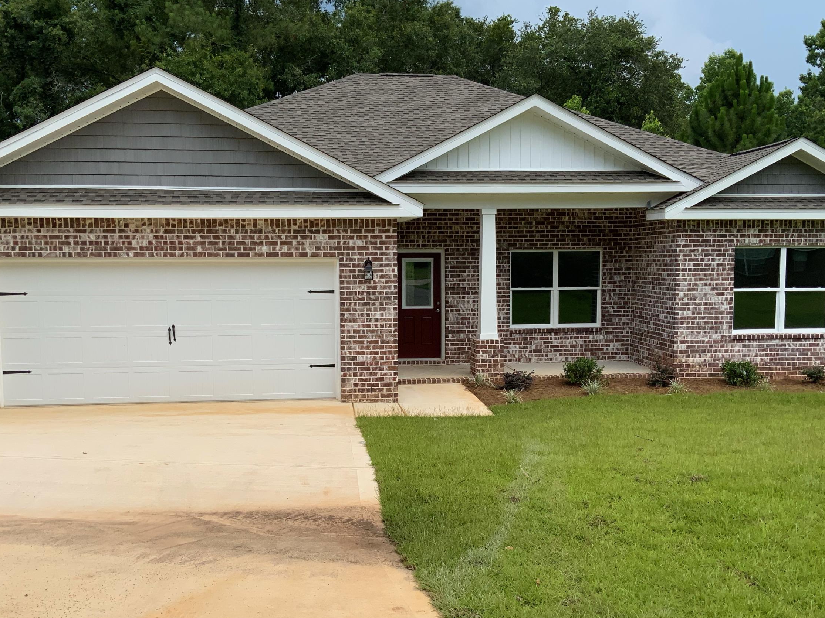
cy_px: 358
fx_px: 929
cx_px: 416
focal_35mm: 39
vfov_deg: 36.7
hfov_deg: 47.9
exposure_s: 1/1055
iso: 16
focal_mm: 3
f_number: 1.8
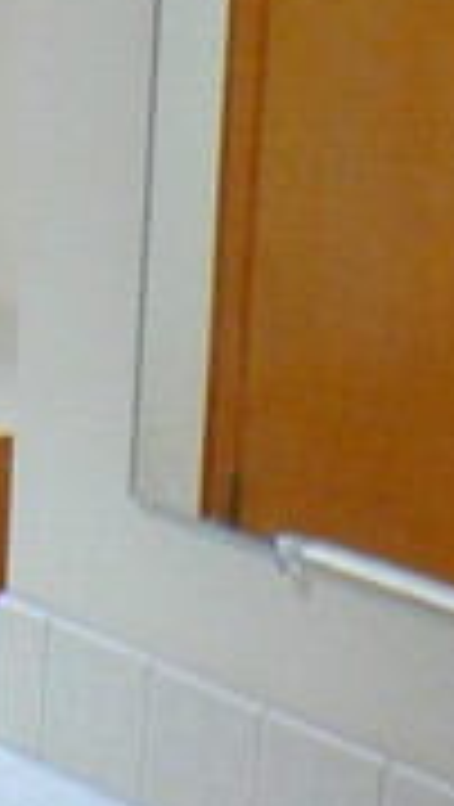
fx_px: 2904
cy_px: 545
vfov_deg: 15.7
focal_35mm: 136
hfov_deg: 8.3
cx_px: -593
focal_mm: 5.2
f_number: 2.8
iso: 200
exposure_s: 1/25
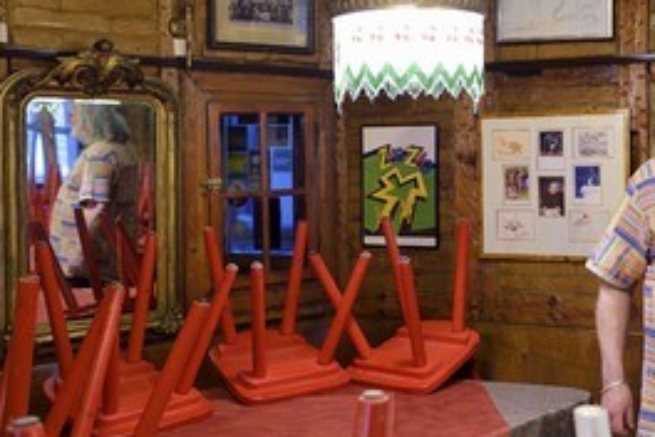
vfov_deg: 26.5
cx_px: 509
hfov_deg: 37.7
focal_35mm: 51
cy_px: 194
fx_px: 928
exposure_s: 1/20
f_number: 4
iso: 1600
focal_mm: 32
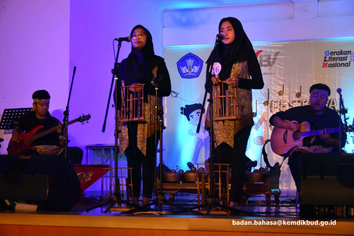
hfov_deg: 29.2
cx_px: 177
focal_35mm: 69
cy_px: 118
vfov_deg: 19.7
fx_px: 679
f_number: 5
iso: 800
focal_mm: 46
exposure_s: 1/100
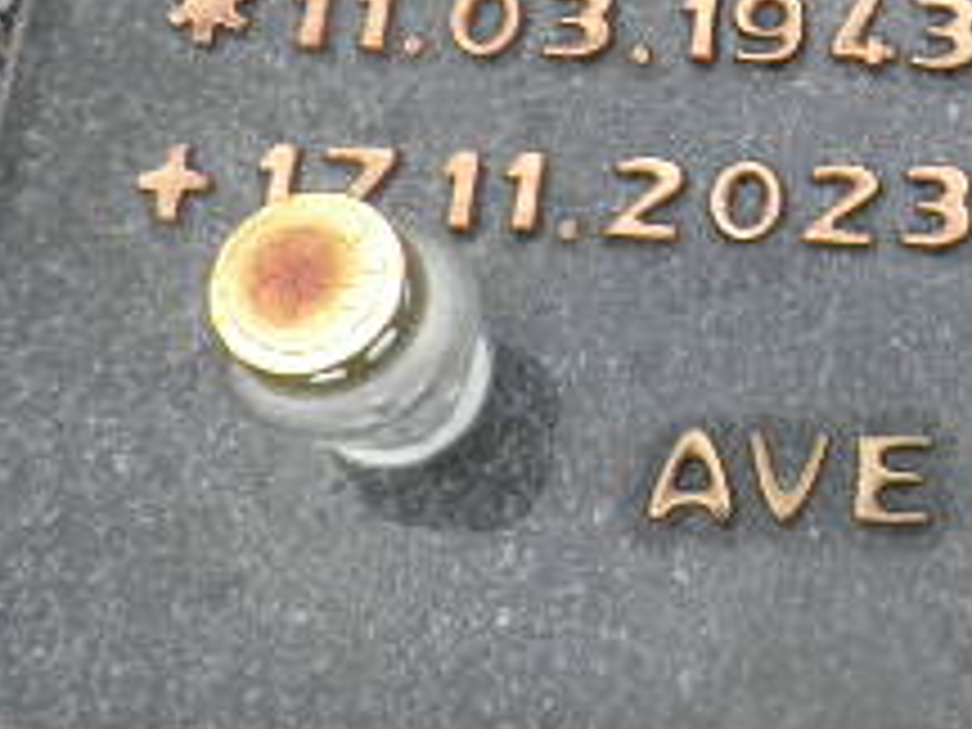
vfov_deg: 19.9
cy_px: -45
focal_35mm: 71
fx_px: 1994
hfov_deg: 25.2
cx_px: 1102
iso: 80
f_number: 3.3
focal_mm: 4.3
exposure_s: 1/30
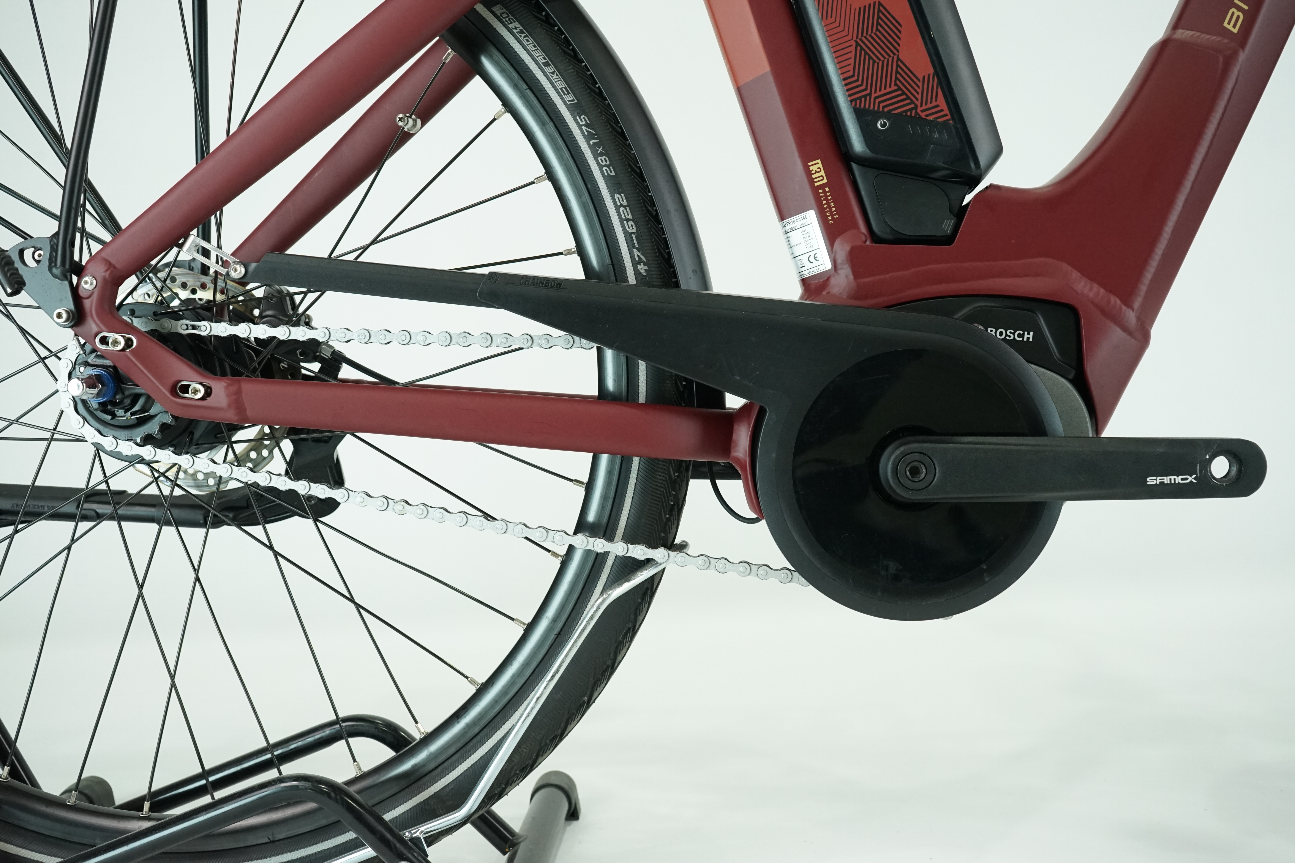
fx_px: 1187
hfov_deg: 57.2
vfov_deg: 40.0
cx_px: 648
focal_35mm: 33
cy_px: 432
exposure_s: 1/200
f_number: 6.3
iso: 2500
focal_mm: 33
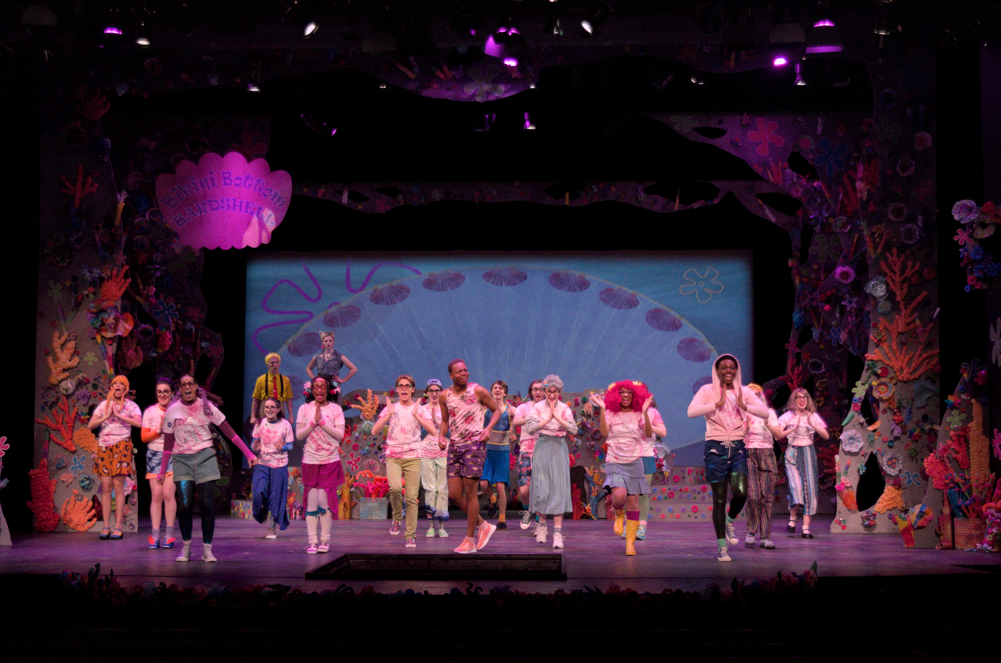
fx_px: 1498
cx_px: 500
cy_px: 332
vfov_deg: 25.0
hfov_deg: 36.9
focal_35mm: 54
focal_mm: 36
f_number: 4.8
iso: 3200
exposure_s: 1/200
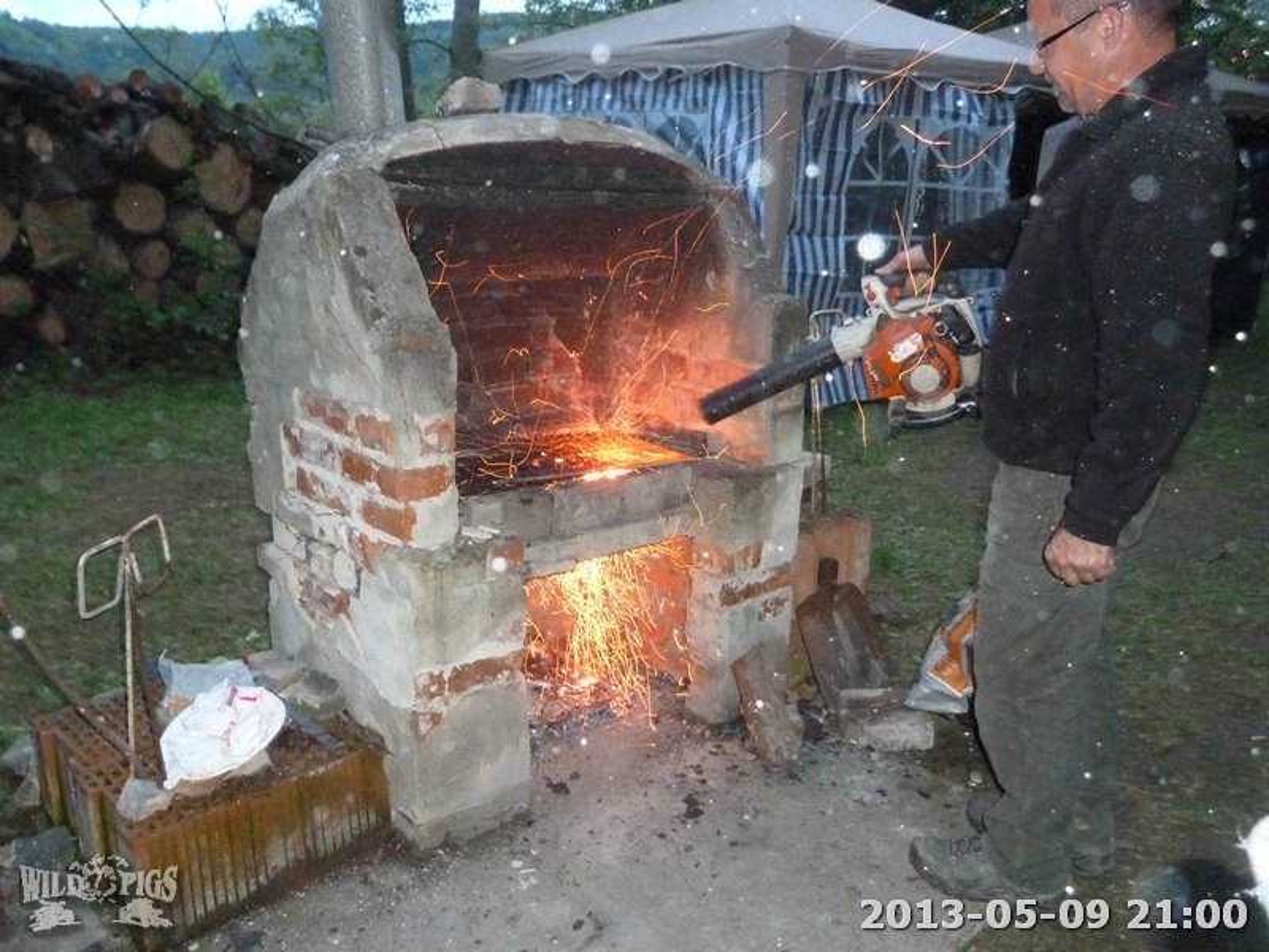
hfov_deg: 61.7
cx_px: 634
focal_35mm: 29
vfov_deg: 48.2
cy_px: 476
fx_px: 1063
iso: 800
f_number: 3.4
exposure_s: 1/5
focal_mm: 4.7
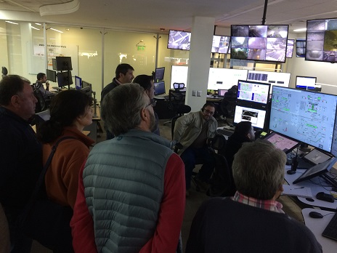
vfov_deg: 48.2
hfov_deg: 61.7
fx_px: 282
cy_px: 126
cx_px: 168
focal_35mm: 29
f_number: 2.2
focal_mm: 4.15
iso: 125
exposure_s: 1/33
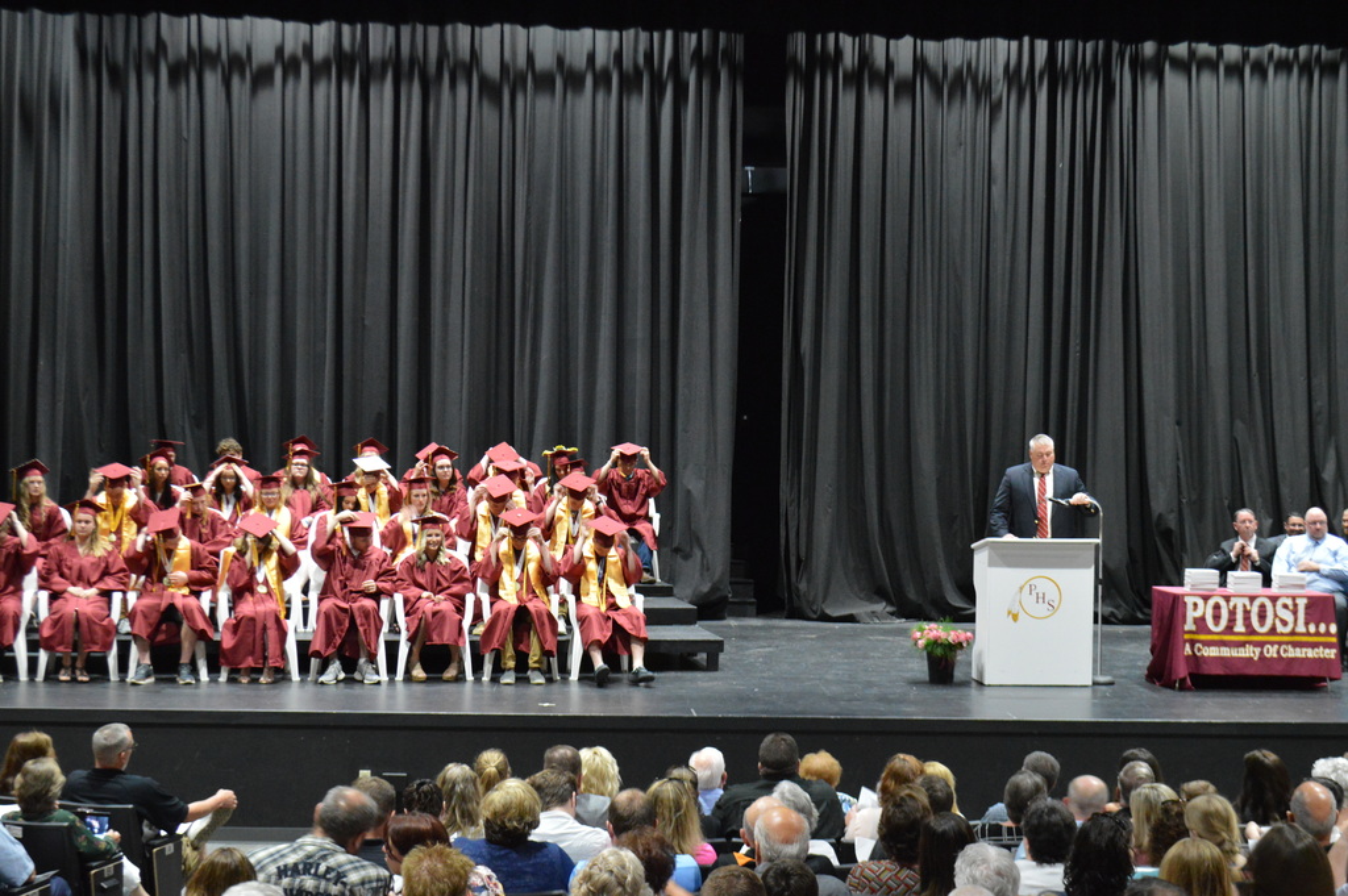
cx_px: 674
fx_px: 2020
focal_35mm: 54
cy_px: 448
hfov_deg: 36.9
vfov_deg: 25.0
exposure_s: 1/13
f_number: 5
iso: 3200
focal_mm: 36
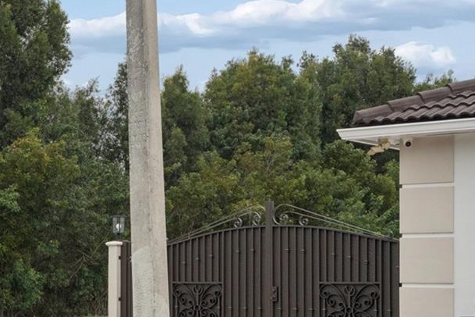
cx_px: -62
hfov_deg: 20.9
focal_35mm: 92
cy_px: 245
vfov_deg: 14.8
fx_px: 1214
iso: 800
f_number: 9
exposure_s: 1/500
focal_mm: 35
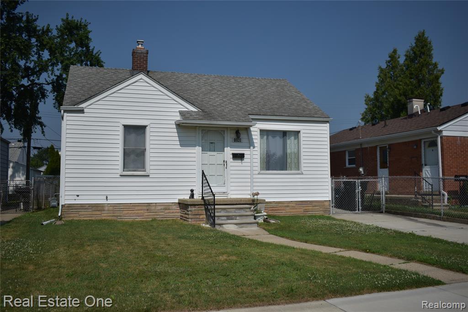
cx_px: 234
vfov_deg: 39.9
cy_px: 156
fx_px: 429
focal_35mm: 33
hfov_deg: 57.2
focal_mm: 22
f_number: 3.8
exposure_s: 1/2500
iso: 100
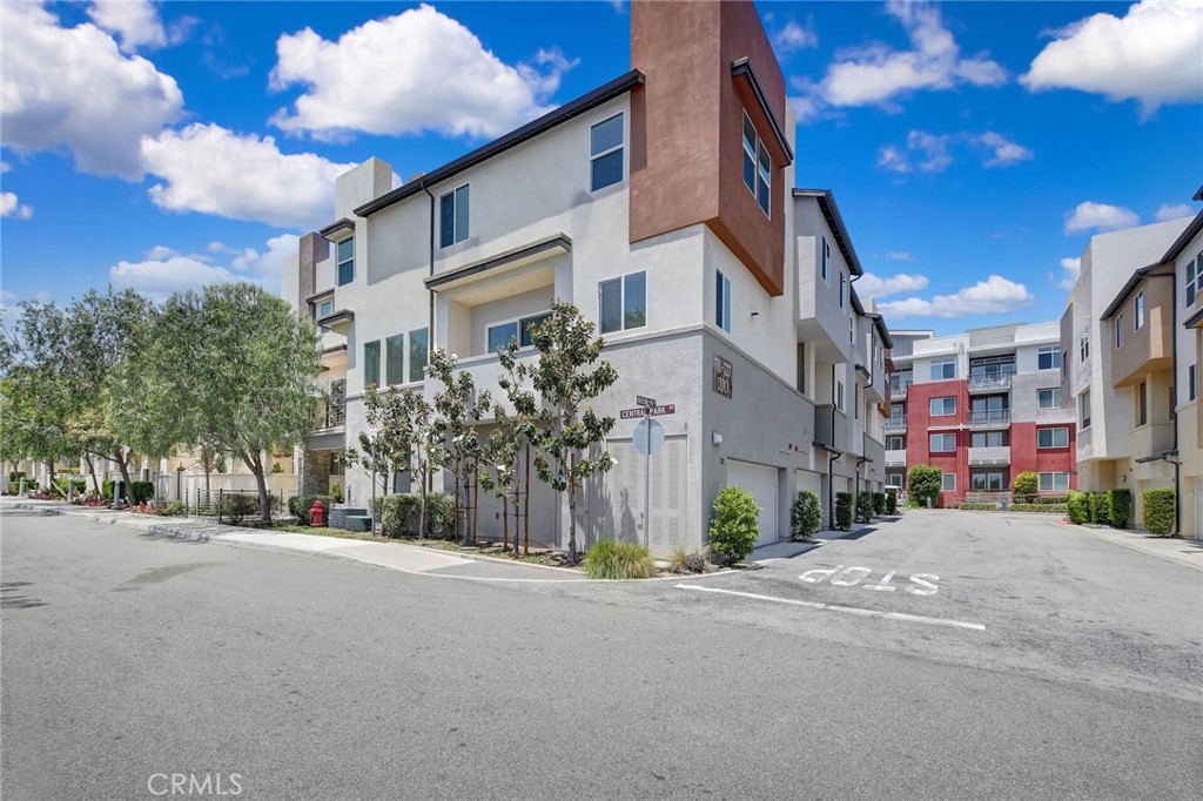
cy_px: 400
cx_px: 602
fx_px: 501
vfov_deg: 77.3
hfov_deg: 100.4
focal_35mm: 15
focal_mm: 10
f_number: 11
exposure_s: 1/400
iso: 400
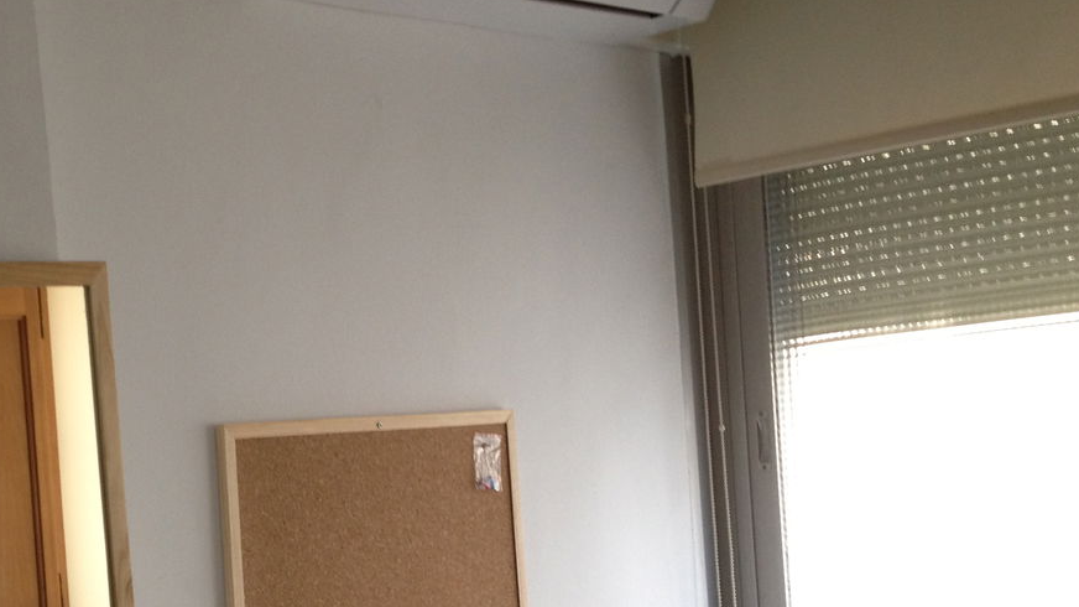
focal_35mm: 70
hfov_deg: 29.2
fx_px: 2002
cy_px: 588
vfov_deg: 16.9
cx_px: 165
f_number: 2.4
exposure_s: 1/30
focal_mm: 4.28
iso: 80
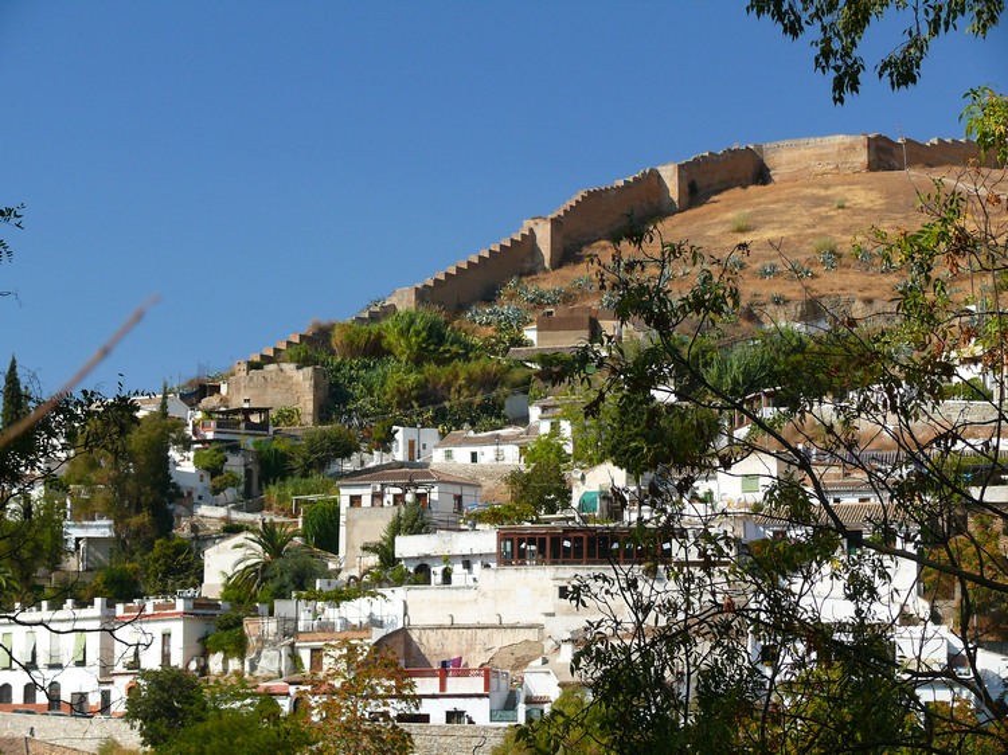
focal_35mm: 104
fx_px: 3027
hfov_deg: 18.9
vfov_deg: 14.2
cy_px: 378
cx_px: 504
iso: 100
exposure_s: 1/250
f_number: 4.5
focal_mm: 22
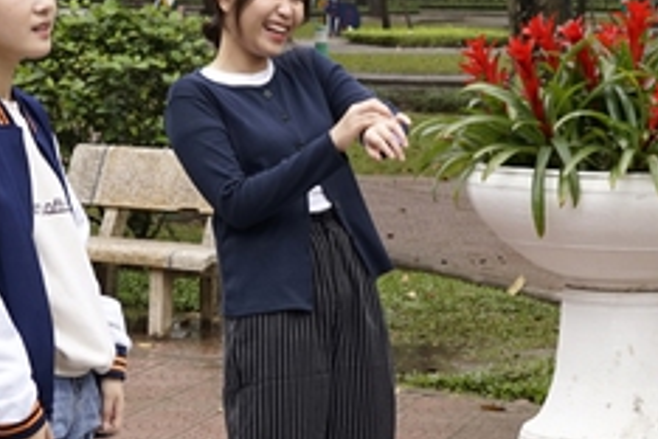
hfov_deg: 15.1
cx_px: 419
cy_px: 221
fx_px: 2486
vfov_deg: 10.1
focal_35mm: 136
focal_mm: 29.2
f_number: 5.6
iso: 160
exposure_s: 1/125
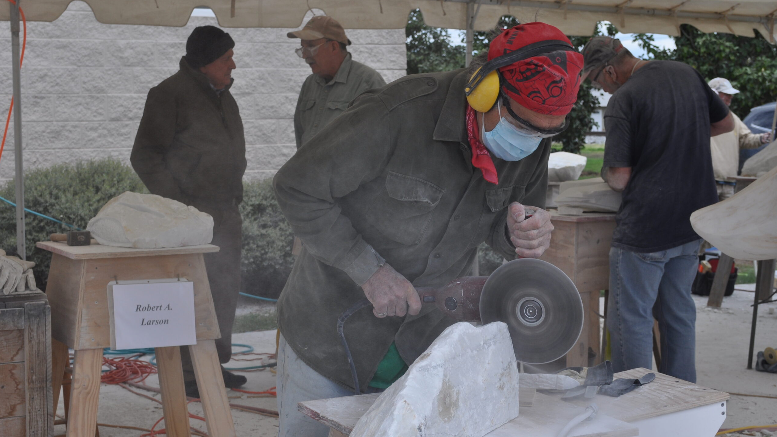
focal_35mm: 63
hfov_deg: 33.3
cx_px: 388
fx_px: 1298
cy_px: 241
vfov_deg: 19.1
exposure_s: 1/250
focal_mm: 40
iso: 200
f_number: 8
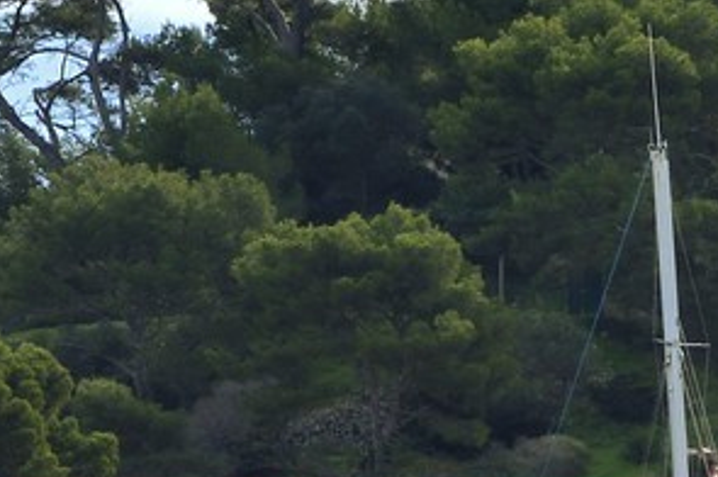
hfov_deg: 2.8
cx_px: 1937
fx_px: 14563
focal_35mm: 731
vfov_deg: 1.9
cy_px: 591
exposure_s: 1/320
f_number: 13
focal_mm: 135
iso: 200
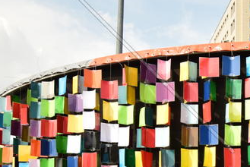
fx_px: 412
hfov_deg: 30.3
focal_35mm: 59
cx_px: 273
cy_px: 192
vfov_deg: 21.5
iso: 100
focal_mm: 15
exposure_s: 1/80
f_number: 11
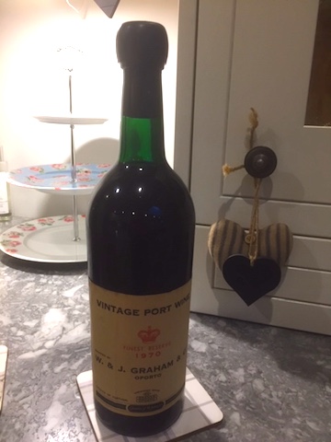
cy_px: 221
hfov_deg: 48.2
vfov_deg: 61.7
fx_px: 370
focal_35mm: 29
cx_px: 166
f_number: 2.2
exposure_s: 1/33
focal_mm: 4.15
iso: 125
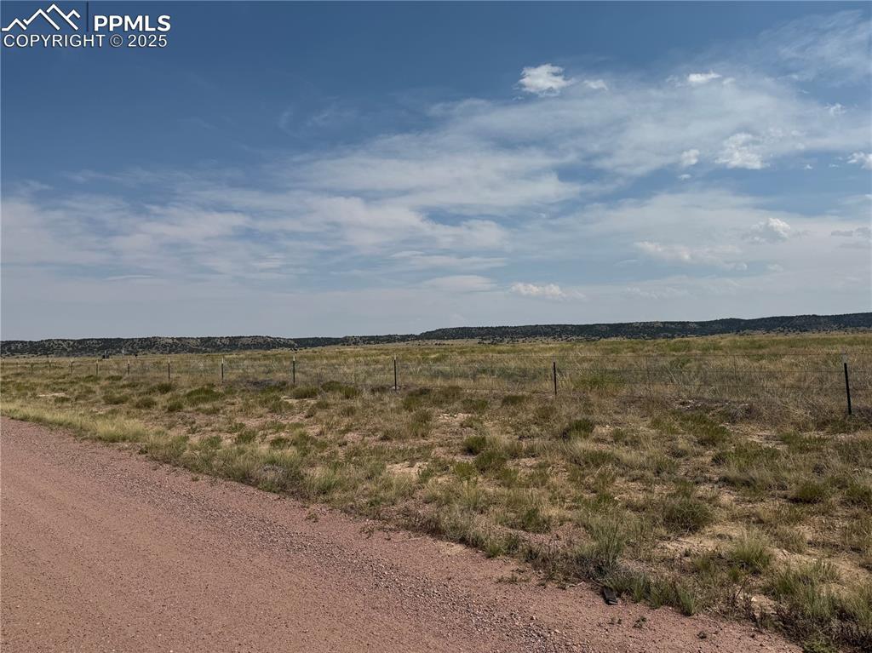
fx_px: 604
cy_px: 326
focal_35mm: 24
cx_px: 436
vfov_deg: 56.8
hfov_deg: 71.6
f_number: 1.78
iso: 80
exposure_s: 1/12346
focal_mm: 6.76
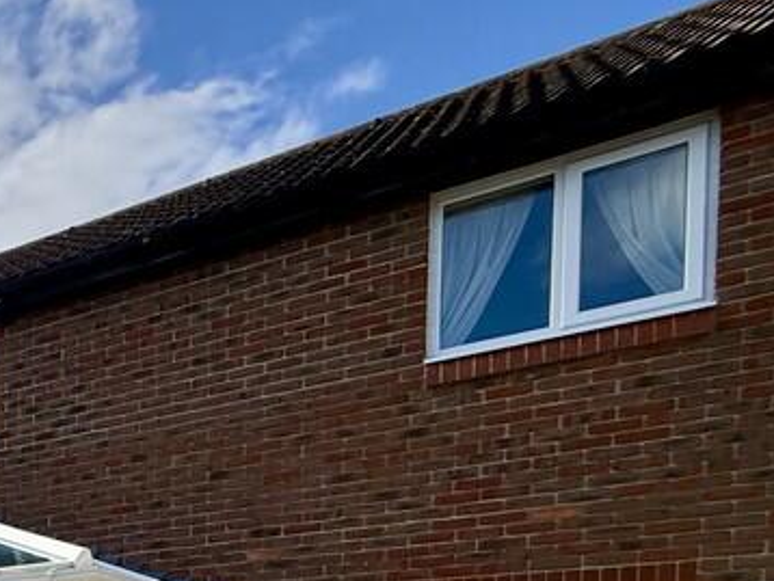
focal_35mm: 40
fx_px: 895
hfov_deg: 32.0
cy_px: 743
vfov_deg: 29.5
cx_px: -290
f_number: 2.2
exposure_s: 1/3125
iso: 80
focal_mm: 2.22
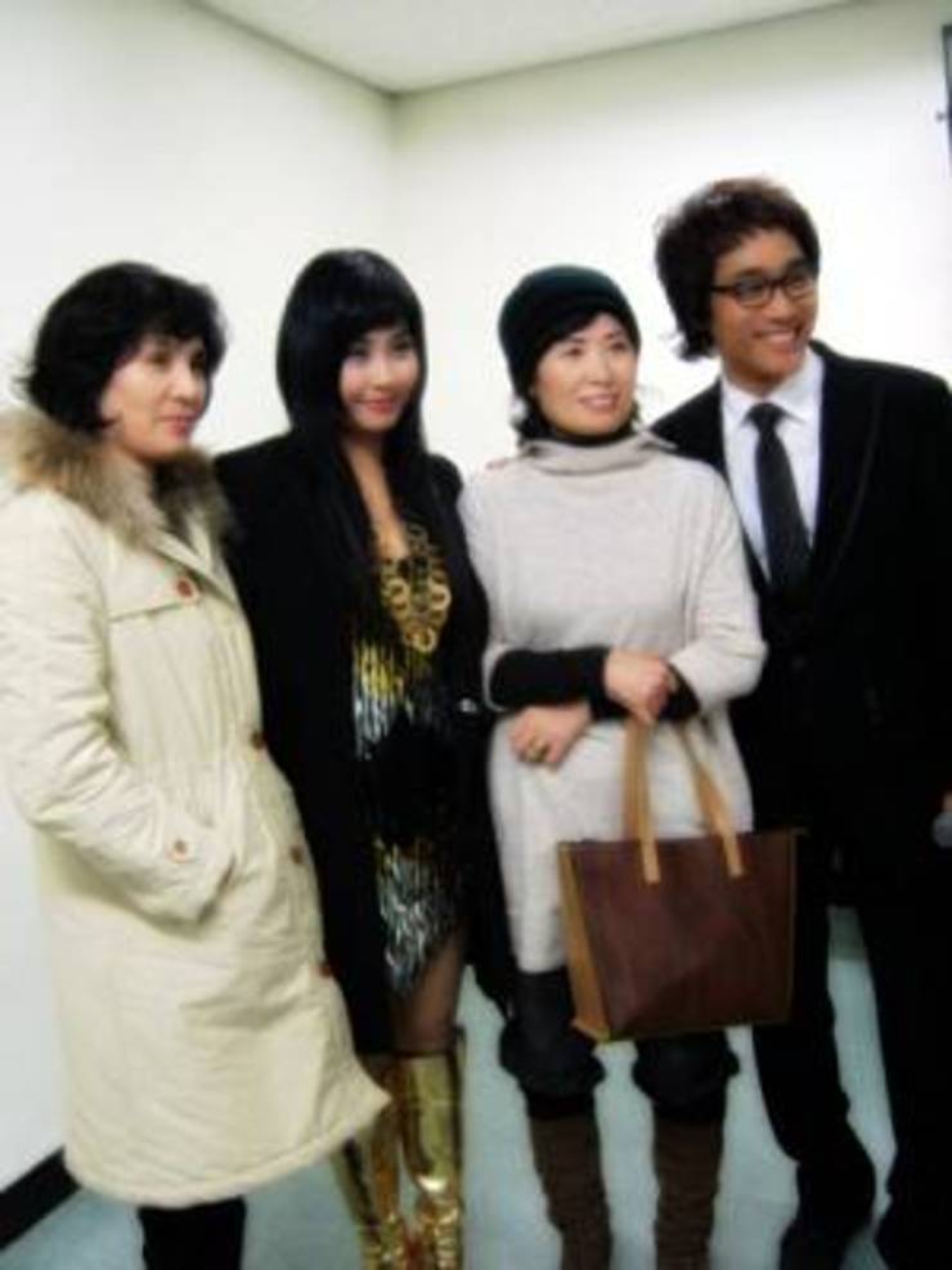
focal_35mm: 35
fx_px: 1284
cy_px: 635
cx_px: 476
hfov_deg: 40.7
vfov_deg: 52.6
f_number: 2.8
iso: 123
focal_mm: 7.4
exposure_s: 1/20
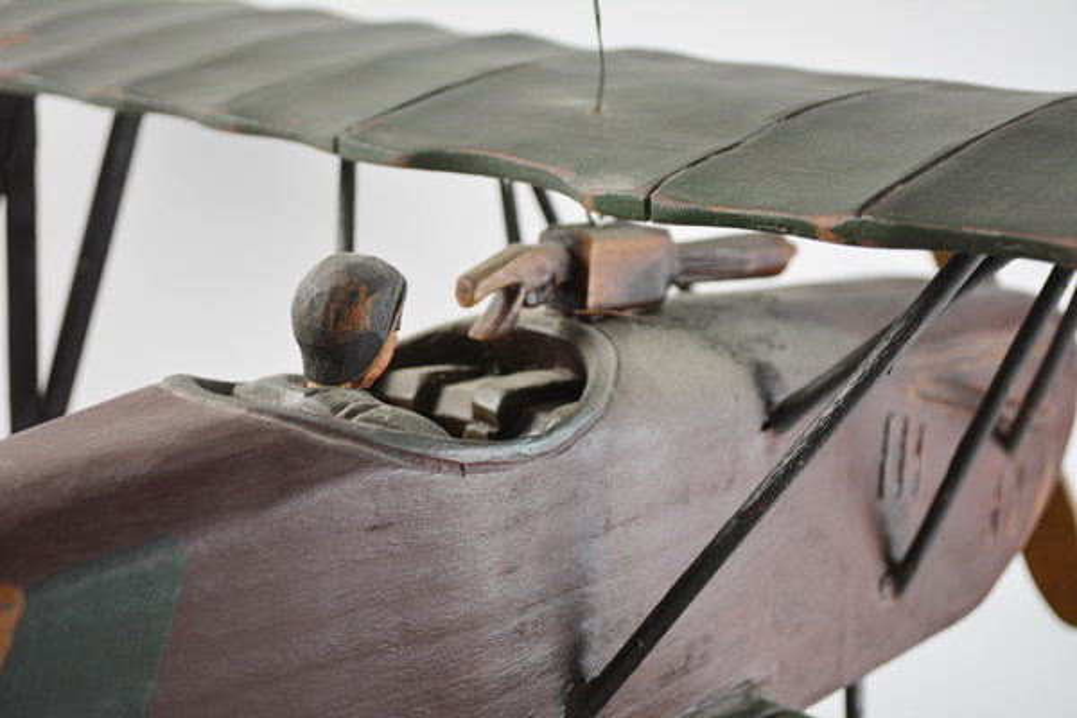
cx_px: 538
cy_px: 359
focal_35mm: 60
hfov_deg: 33.4
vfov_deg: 22.6
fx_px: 1795
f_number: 5.3
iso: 450
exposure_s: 1/60
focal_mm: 40
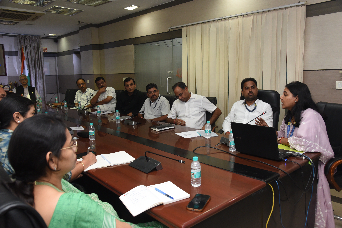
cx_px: 171
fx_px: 266
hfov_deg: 65.5
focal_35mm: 28
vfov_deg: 46.4
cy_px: 114
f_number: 5.6
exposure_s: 1/100
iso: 1600
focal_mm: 28
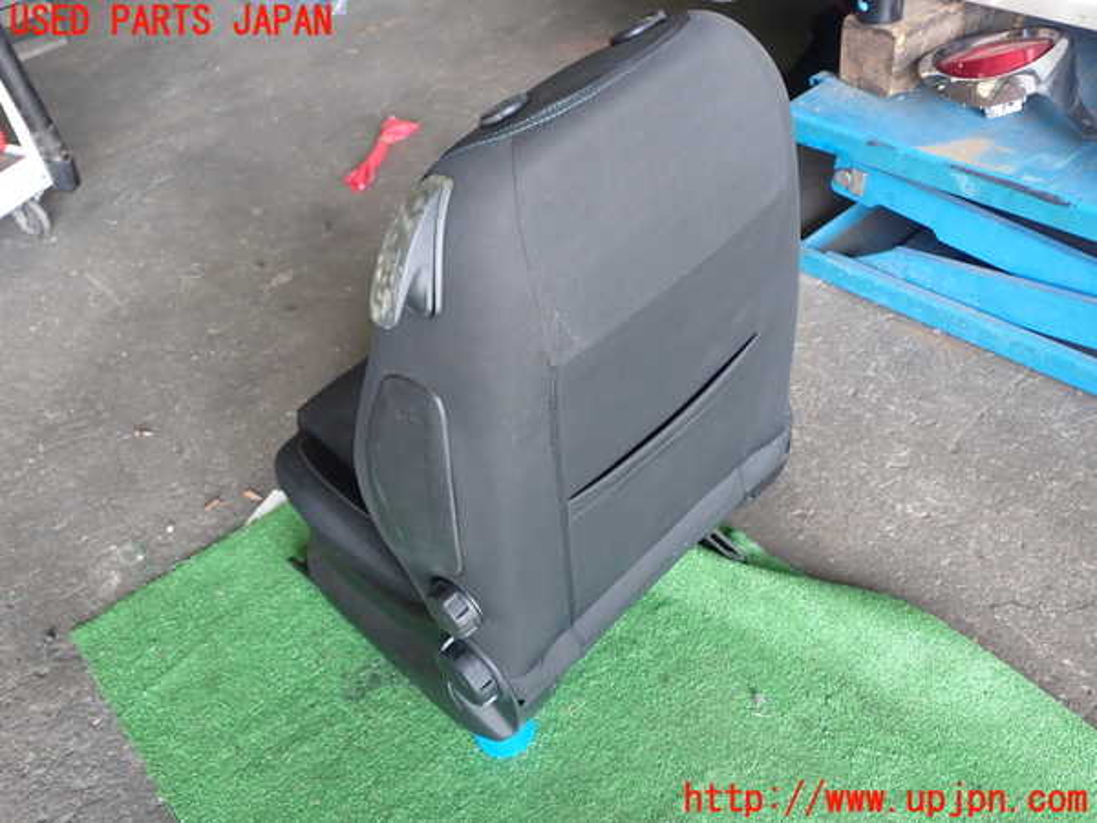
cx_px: 548
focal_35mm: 32
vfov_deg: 44.2
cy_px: 412
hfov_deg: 56.8
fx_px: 1014
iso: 160
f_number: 2.4
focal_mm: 5.79
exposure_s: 1/60
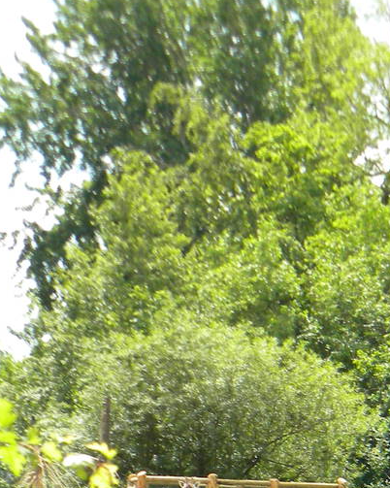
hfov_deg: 7.4
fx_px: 3003
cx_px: 488
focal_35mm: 208
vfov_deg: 9.2
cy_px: 546
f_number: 4.3
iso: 156
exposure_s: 1/500
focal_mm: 12.2
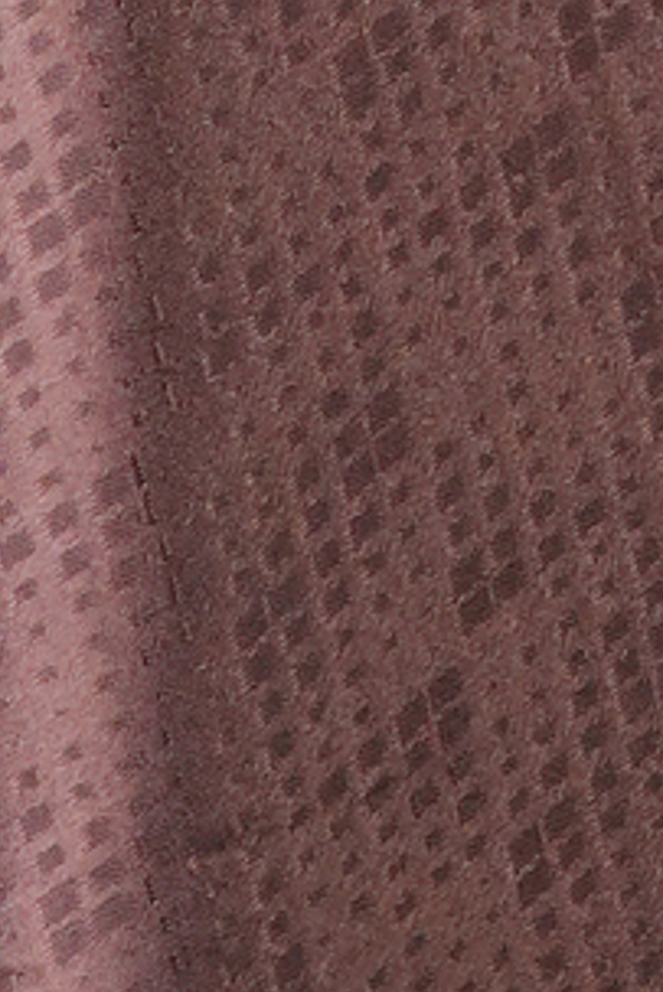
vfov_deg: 4.1
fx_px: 13078
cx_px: 983
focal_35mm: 474
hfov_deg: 2.9
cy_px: -2467
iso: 1000
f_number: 9
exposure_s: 1/200
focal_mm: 40
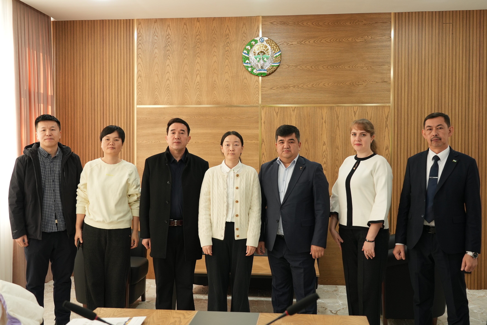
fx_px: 541
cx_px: 244
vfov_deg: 33.4
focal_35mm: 40
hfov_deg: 48.4
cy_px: 162
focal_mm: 40
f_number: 4.5
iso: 500
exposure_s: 1/100
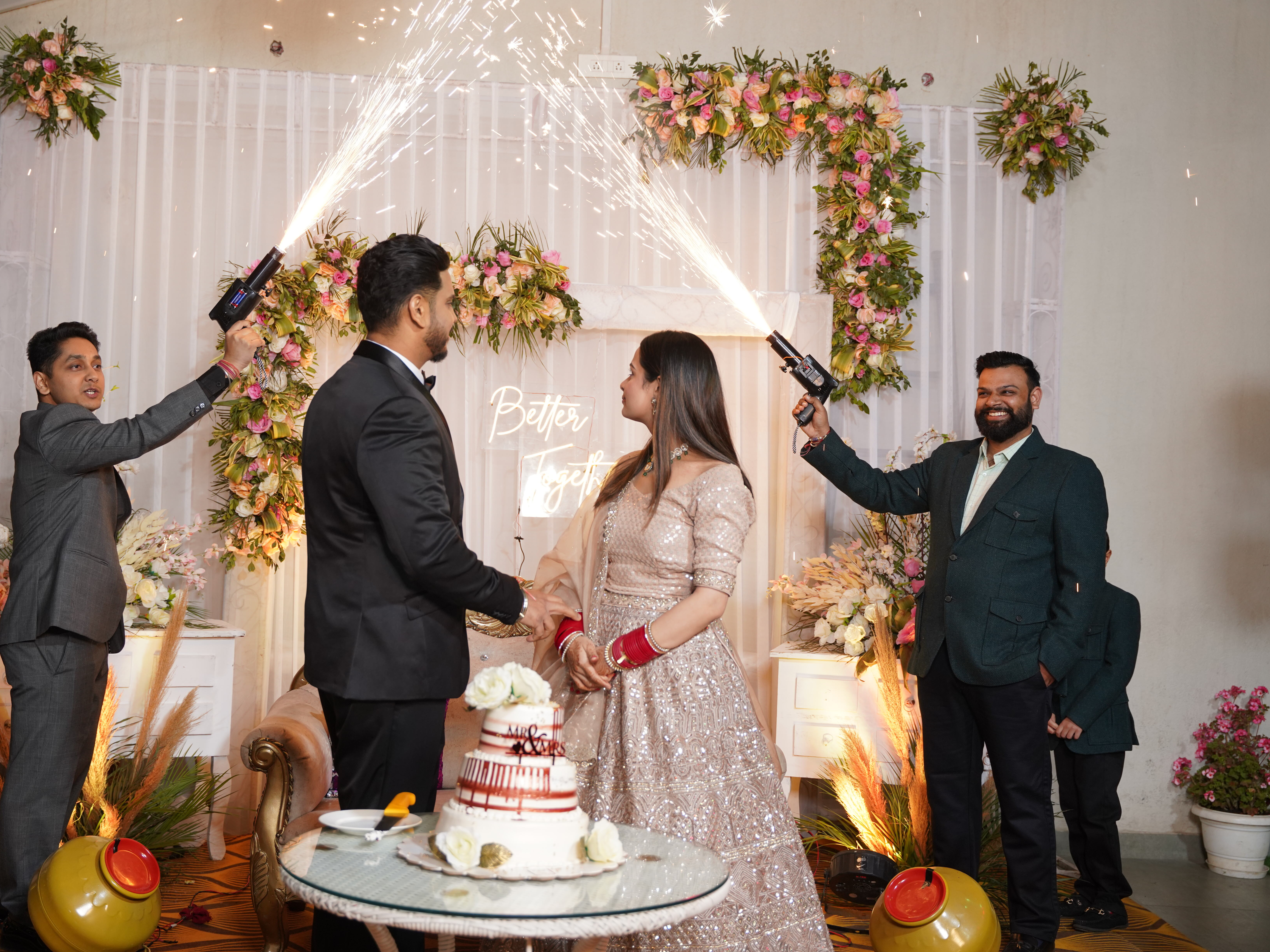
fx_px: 1554
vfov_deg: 34.1
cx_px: 570
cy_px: 447
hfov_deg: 44.4
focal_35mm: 42
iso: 500
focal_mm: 36.3
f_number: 3.2
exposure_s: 1/160
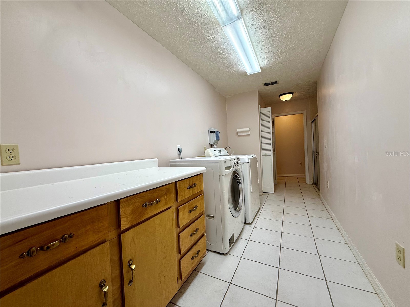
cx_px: 205
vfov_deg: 85.7
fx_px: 166
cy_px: 154
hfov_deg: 102.1
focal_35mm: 14
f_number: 2.2
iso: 64
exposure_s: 1/120
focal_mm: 2.22
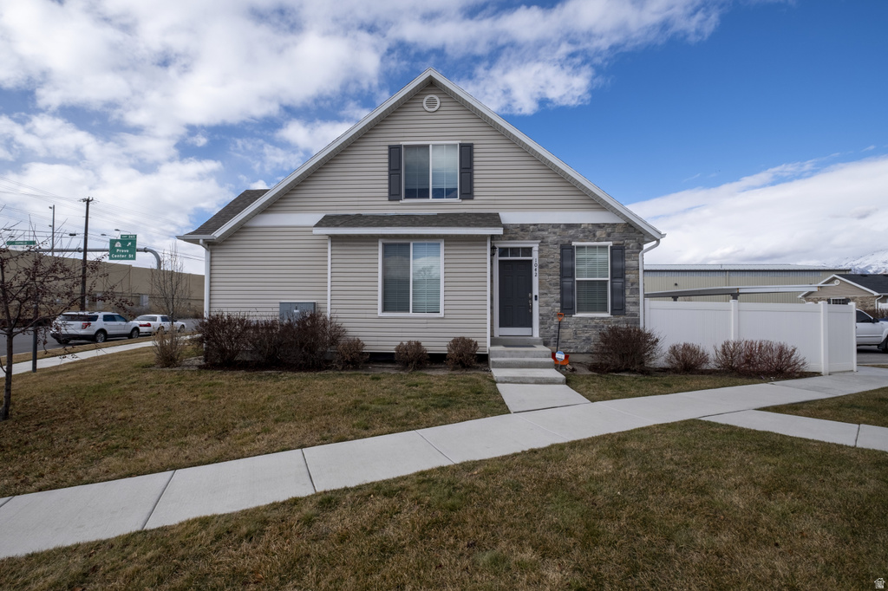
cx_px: 444
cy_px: 296
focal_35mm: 15
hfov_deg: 100.4
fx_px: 370
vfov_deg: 77.3
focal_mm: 10
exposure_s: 1/1000
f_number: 8
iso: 160
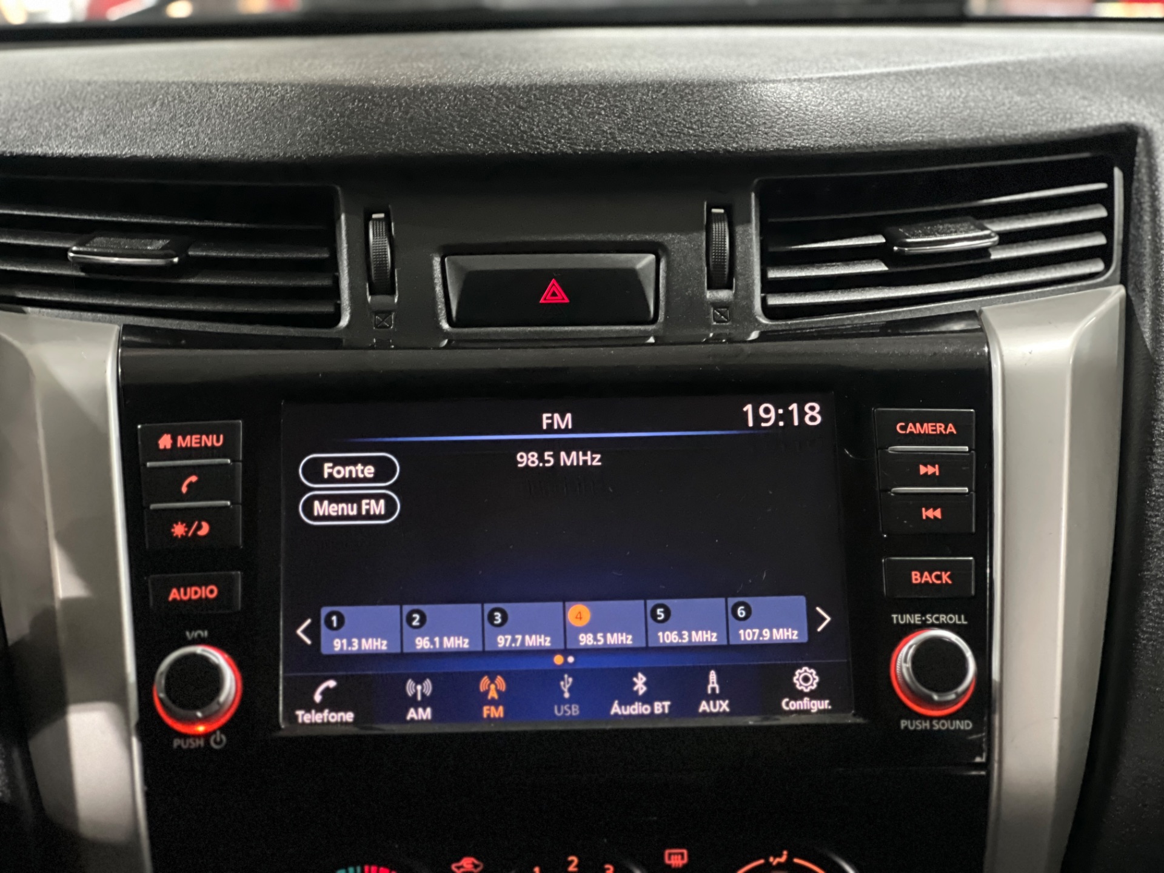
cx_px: 582
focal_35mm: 77
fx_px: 2589
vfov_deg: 19.1
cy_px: 436
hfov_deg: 25.3
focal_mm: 9
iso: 1250
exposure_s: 1/15
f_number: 2.8
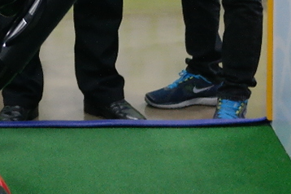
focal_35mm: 145
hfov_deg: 13.5
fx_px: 1171
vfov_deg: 9.3
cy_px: -60
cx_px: -114
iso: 800
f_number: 3.5
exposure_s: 1/40
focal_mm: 20
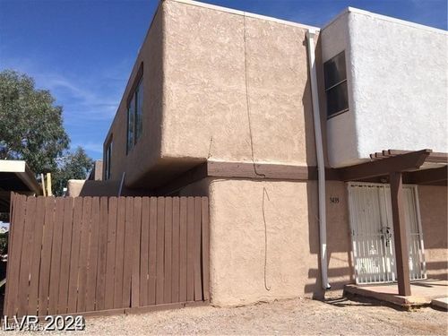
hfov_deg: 61.7
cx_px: 224
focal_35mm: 29
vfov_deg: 48.2
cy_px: 168
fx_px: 375
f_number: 2.2
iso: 32
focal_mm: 4.15
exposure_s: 1/3165
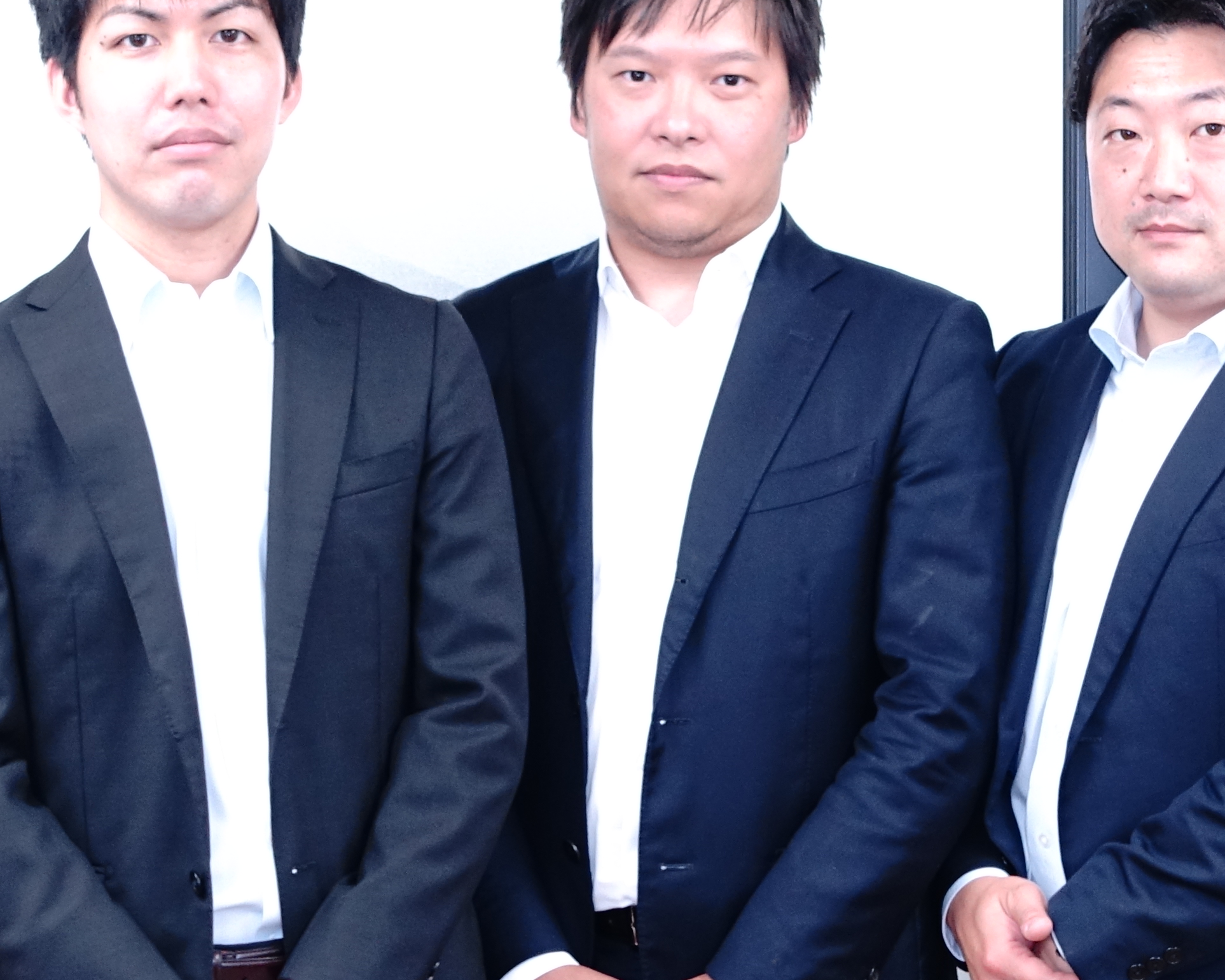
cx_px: 650
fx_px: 4351
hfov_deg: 16.0
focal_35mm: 120
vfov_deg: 12.8
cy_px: 258
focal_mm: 16.39
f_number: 2.8
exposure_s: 1/50
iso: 320
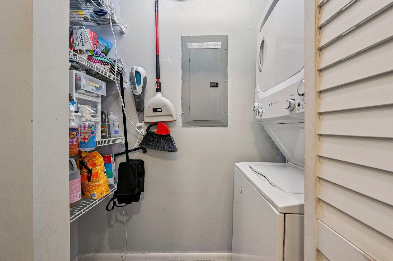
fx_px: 153
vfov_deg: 81.1
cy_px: 130
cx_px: 196
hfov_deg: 104.3
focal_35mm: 14
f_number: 8
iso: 800
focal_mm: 14
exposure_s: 1/50
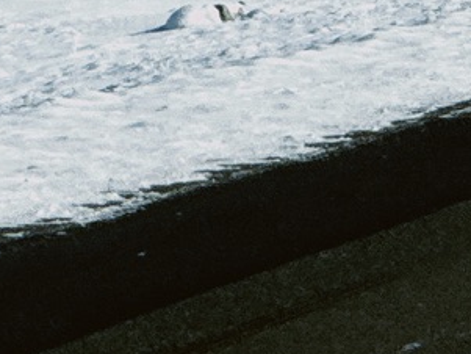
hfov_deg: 2.4
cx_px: 1502
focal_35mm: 816
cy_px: -805
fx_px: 11107
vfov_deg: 1.8
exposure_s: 1/2710
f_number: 2.8
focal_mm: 15.66
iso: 50
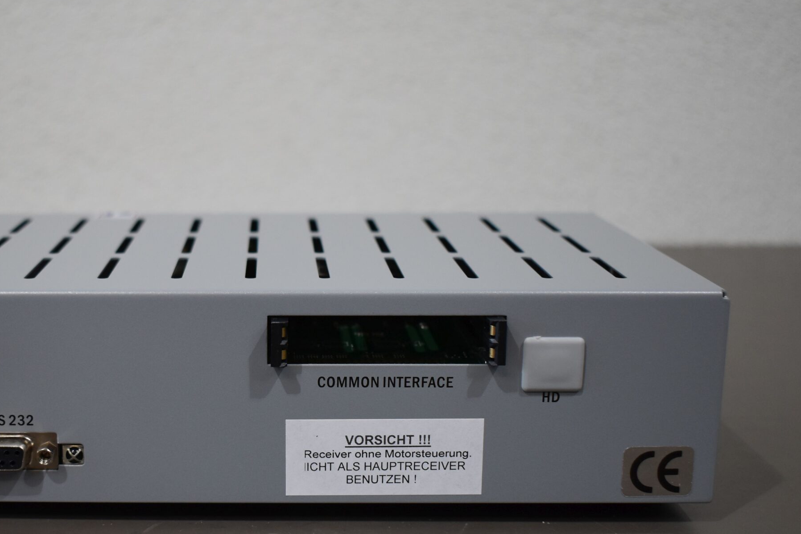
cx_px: 246
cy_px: 339
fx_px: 1284
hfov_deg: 34.2
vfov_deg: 23.4
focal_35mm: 58
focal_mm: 27
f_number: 4
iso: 640
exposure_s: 1/250
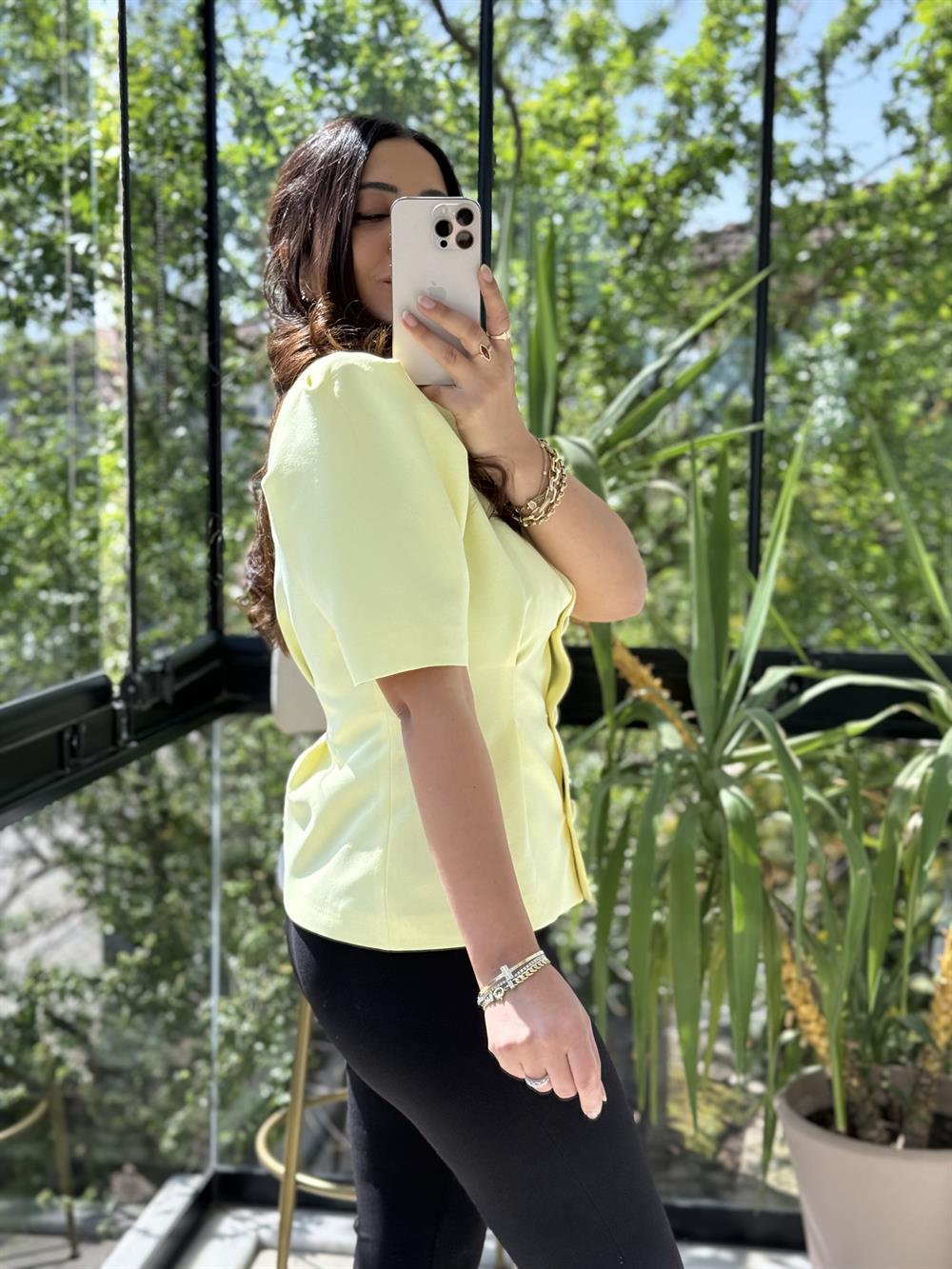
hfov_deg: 30.3
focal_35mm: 48
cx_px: 476
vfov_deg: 39.7
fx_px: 1760
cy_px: 634
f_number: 1.78
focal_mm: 6.76
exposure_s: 1/726
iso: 100
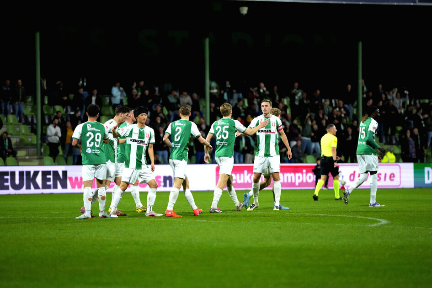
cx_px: 216
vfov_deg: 6.9
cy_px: 144
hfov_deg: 10.3
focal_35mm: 200
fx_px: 2400
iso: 6400
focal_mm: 200
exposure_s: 1/1600
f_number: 2.8
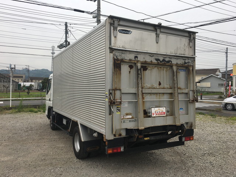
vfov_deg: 48.2
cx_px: 118
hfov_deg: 61.7
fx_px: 198
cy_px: 88
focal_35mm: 29
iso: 25
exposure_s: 1/361
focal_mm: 4.15
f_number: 2.2
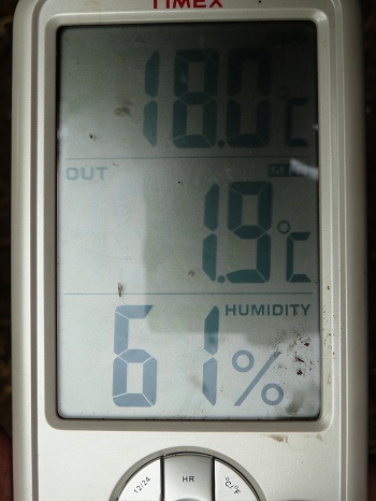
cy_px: 250
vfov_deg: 36.8
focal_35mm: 52
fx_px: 752
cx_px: 188
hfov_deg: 28.1
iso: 80
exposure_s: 1/50
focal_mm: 8.5
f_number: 3.8
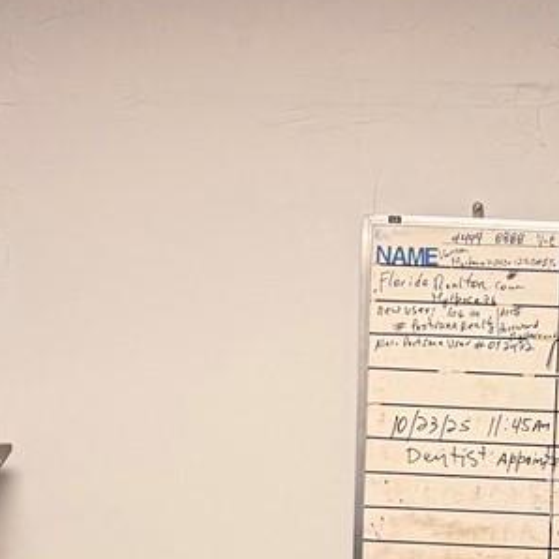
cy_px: 589
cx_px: 595
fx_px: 2083
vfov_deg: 15.0
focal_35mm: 114
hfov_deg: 15.0
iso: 125
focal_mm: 6.76
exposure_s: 1/60
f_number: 1.78
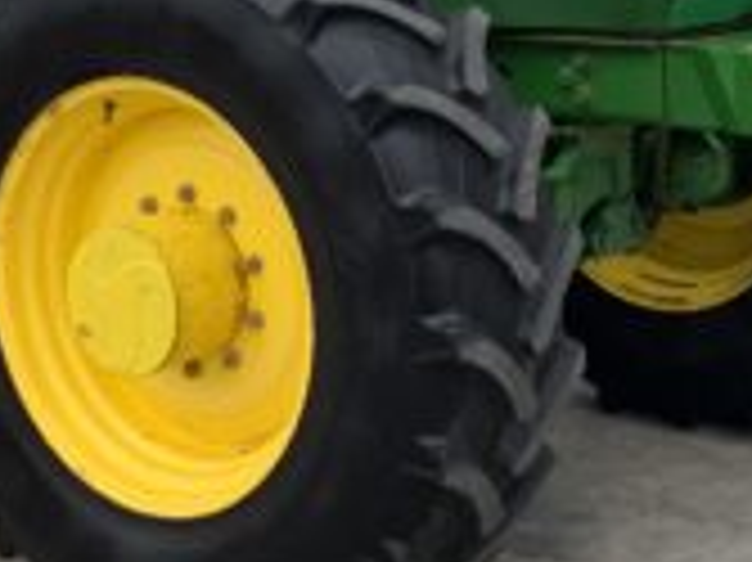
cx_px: 410
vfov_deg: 13.0
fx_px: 2410
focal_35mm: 111
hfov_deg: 17.7
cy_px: -130
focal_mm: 3
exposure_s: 1/842
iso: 16
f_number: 1.8
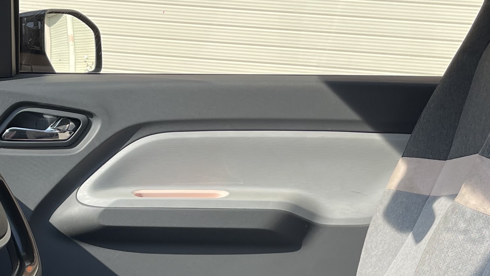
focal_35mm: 75
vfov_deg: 15.7
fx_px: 975
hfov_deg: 27.9
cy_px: 298
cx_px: 132
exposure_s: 1/1420
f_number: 1.6
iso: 32
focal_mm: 5.1
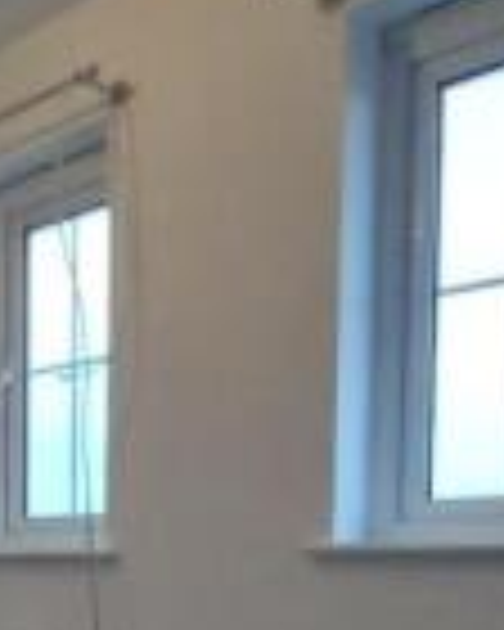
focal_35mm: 53
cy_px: 632
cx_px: -29
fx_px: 988
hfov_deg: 26.7
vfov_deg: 32.5
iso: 160
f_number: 2.2
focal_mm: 1.13
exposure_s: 1/50
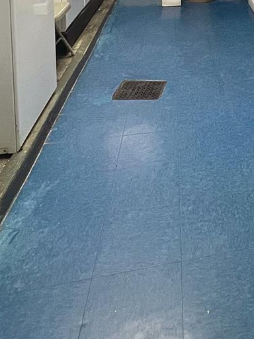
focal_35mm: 39
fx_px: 382
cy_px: -75
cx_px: 269
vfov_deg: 36.2
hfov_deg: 33.0
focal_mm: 1.57
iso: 200
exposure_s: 1/60
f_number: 1.8
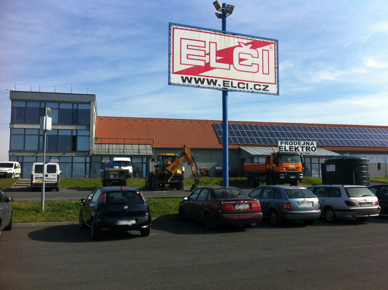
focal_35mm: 35
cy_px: 145
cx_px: 194
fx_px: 392
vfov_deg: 40.6
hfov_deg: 52.7
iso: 80
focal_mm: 3.85
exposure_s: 1/1175
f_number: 2.8
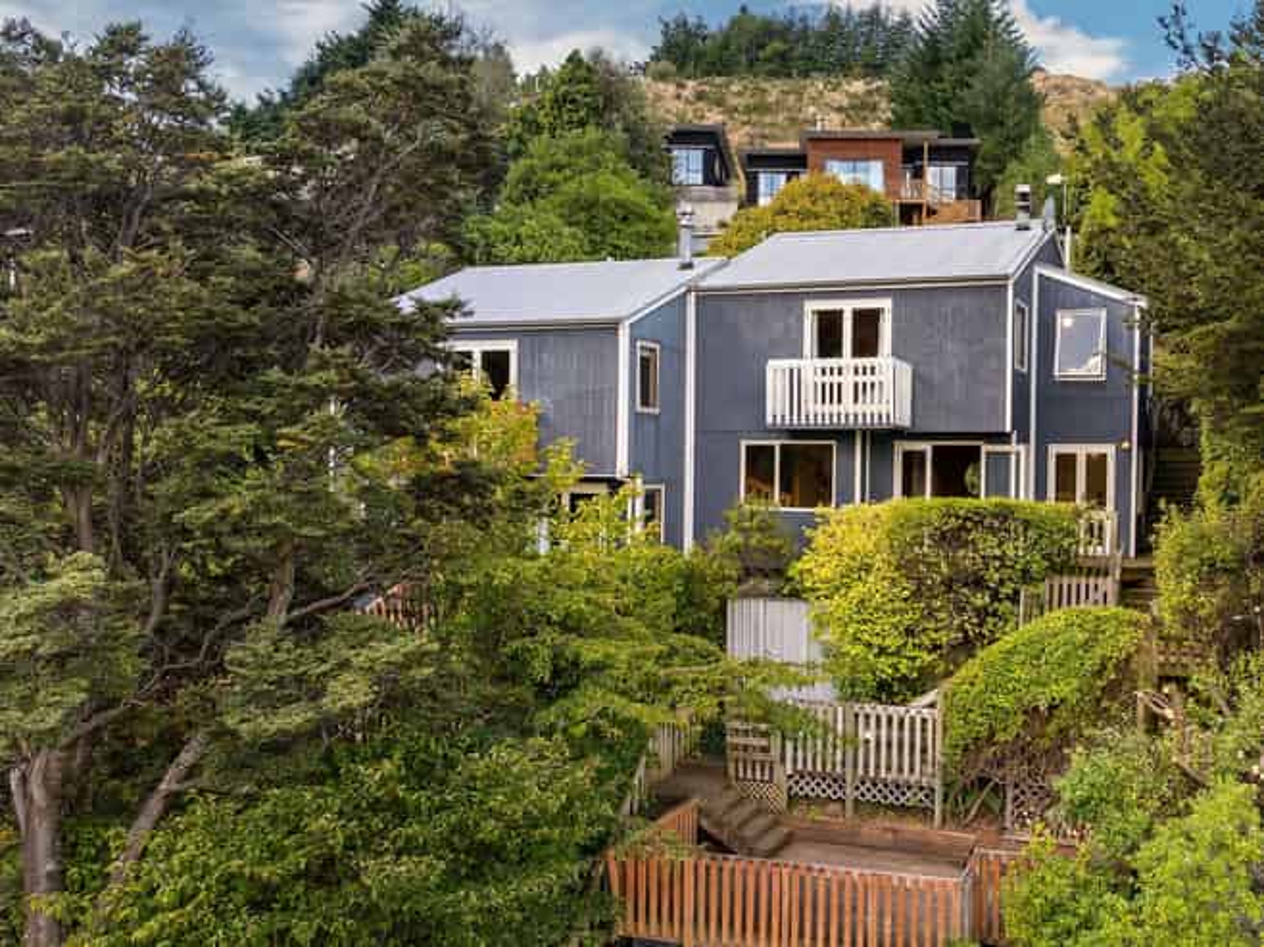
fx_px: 876
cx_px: 632
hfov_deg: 71.6
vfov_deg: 56.8
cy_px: 474
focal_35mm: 24
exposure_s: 1/15
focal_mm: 12.29
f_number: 2.8
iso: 190
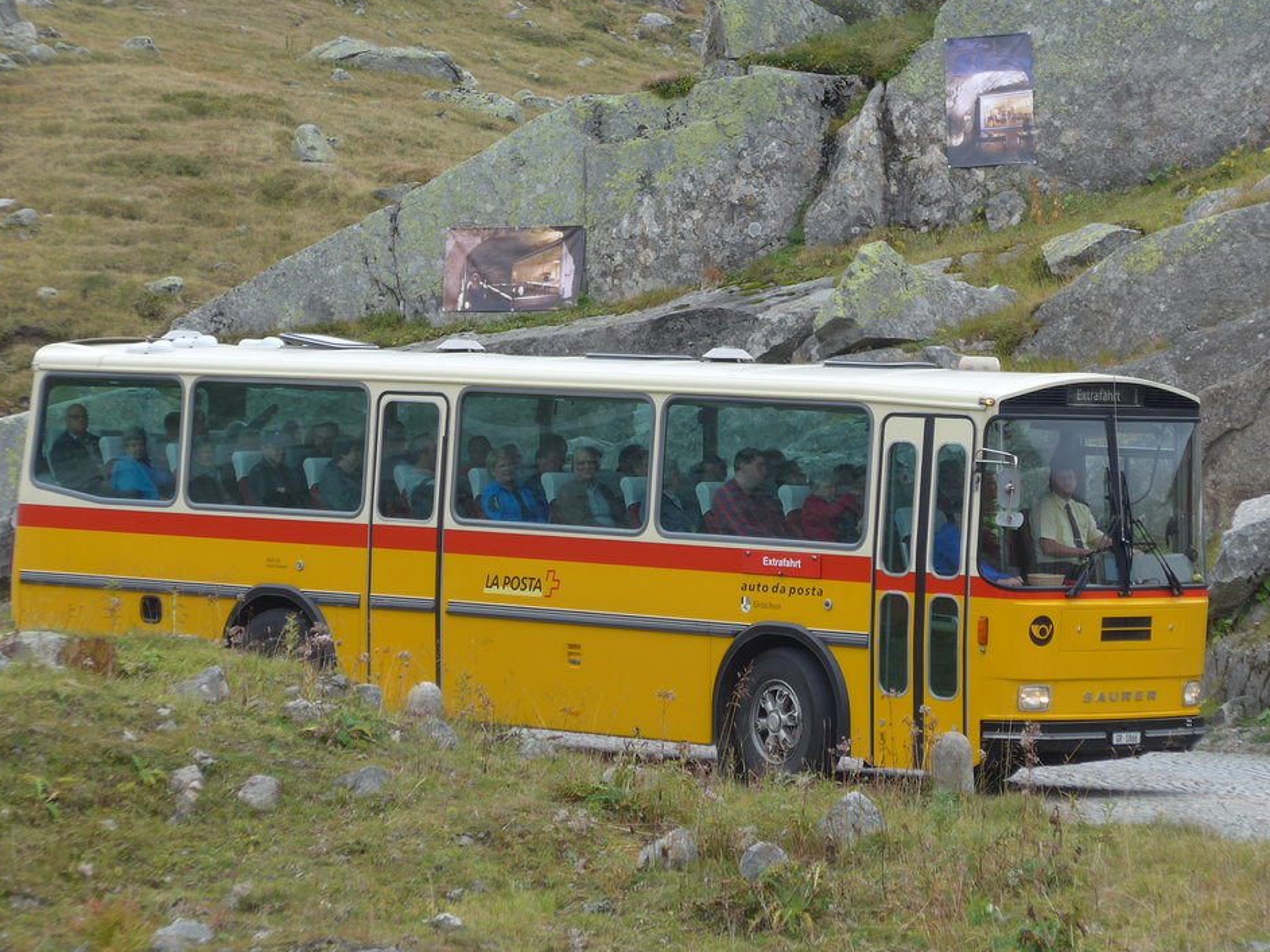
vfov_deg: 8.8
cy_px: 396
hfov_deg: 11.8
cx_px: 683
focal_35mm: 168
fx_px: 6163
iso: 80
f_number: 5.3
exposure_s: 1/125
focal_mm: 25.7
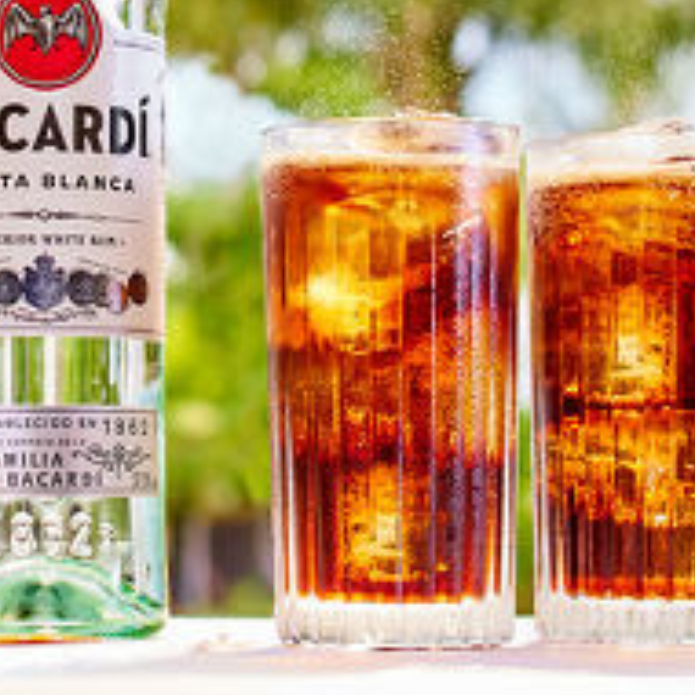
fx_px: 3657
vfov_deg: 10.5
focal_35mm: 161
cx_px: 15
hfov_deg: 10.8
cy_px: -351
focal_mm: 45
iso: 400
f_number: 4.5
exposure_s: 1/60
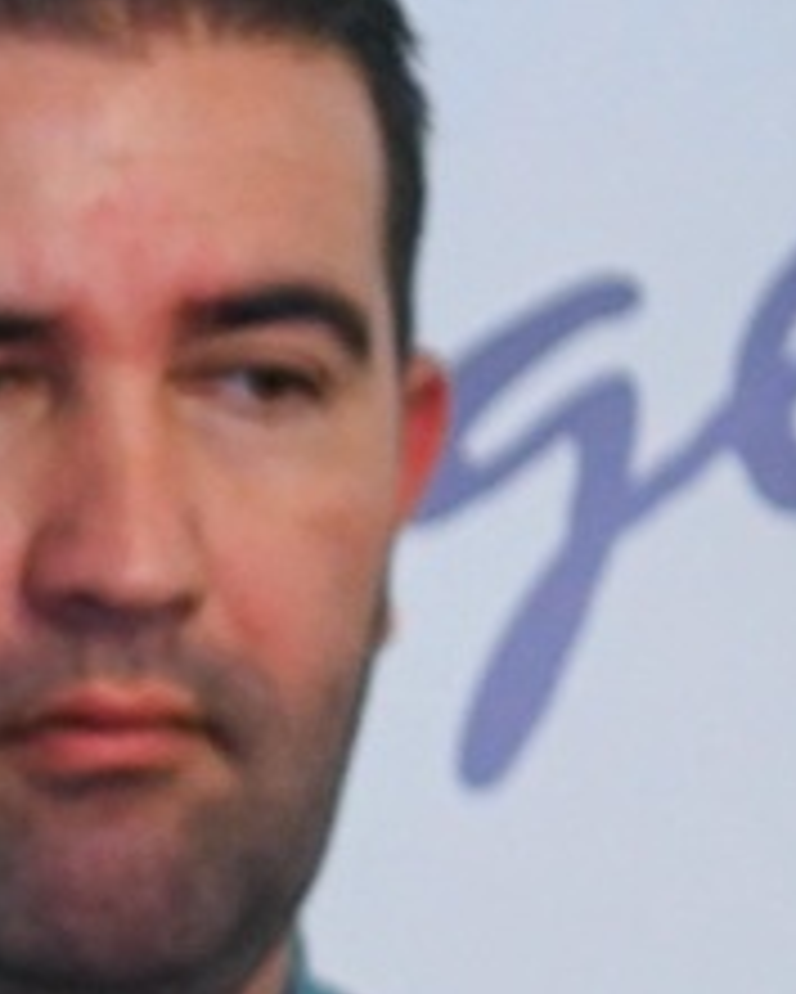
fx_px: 10506
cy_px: 834
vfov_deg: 5.4
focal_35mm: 357
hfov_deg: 4.3
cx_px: -980
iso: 1600
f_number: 2.8
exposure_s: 1/320
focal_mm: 70
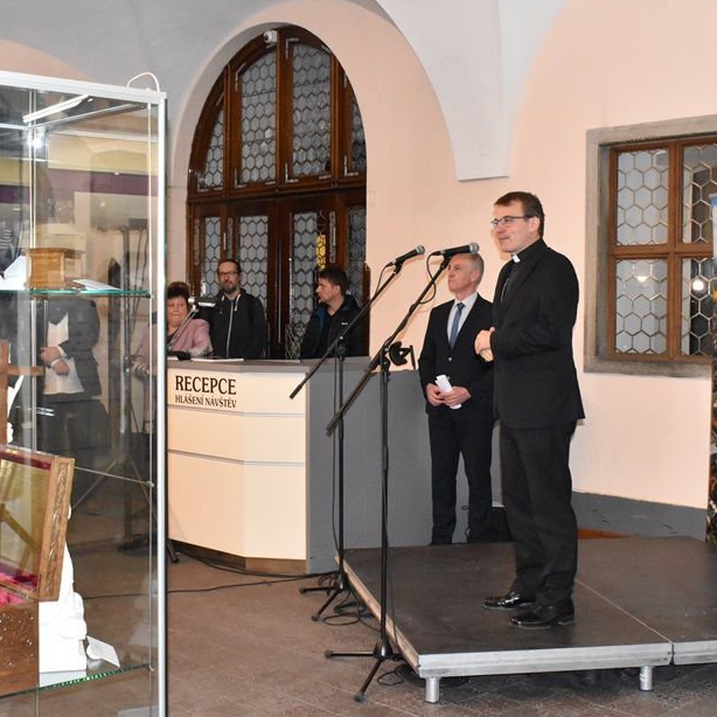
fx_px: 1195
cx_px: 330
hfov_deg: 33.4
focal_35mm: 51
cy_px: 333
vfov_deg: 33.4
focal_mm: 24
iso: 6400
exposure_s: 1/60
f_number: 8
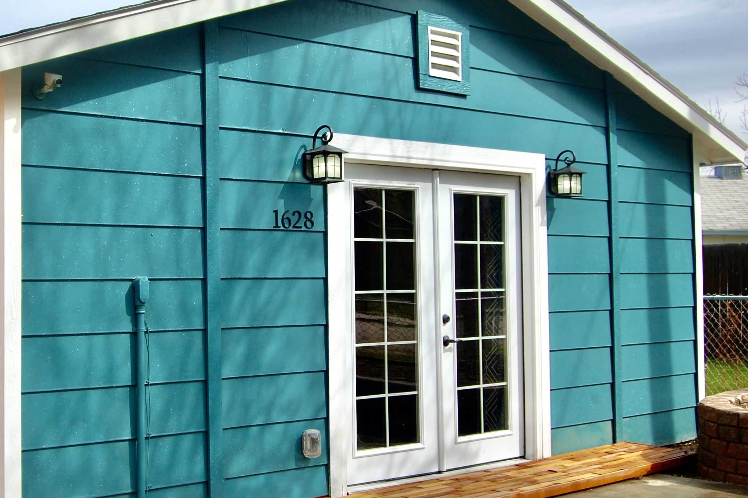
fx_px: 1032
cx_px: 221
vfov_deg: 27.1
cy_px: 250
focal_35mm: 50
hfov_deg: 39.1
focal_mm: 23
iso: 200
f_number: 9
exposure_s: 1/320
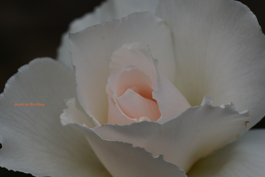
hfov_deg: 15.2
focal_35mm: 135
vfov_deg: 10.2
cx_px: 132
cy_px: 88
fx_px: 994
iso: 100
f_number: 10
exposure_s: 1/250
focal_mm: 90
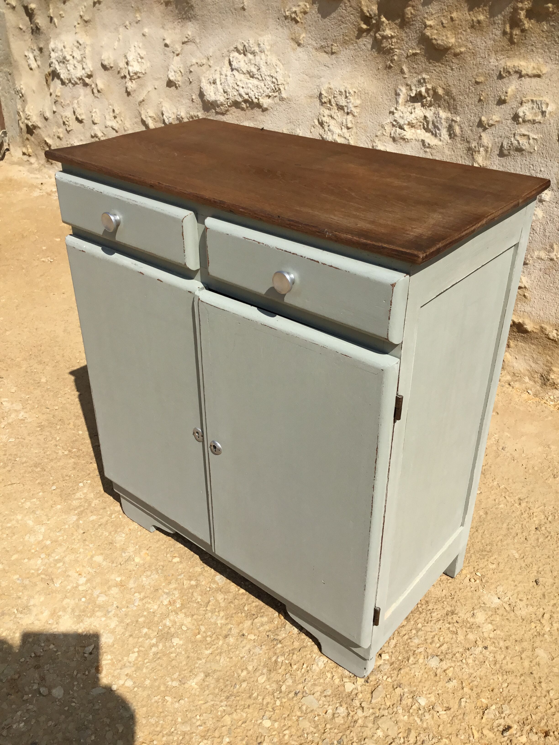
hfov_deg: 45.4
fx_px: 667
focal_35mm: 31
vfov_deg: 58.4
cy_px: 372
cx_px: 280
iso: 25
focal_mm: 3.3
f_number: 2.4
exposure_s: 1/2551
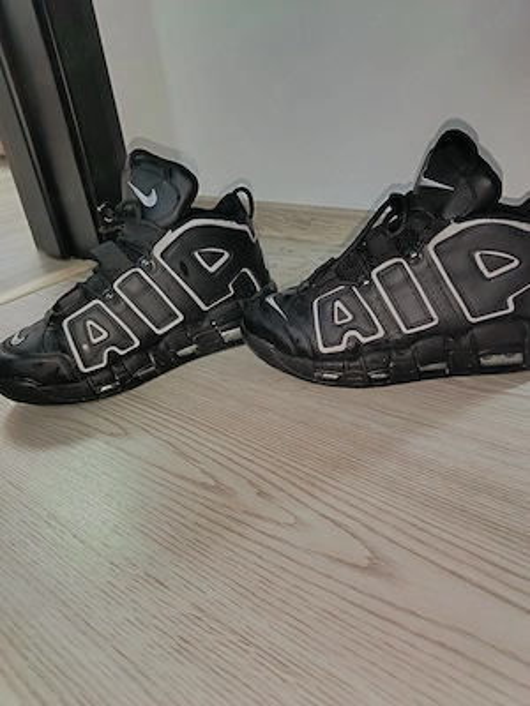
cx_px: 265
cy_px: 353
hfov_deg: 56.8
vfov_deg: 71.6
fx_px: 490
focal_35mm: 24
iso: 2365
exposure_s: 1/33.3
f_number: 1.75
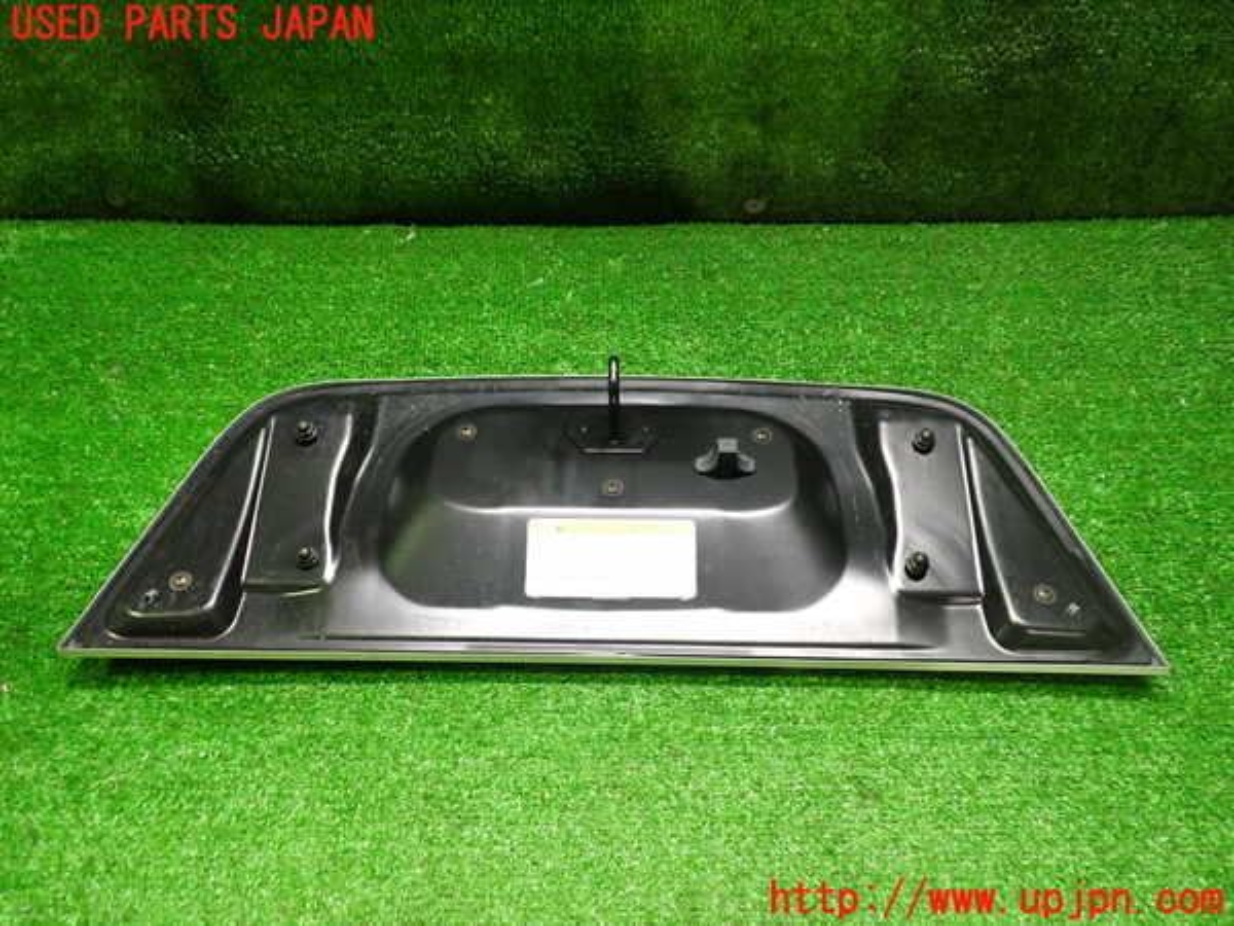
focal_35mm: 30
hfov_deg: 60.0
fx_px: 1069
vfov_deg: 46.8
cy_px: 463
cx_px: 617
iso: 800
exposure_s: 1/30
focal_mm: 5.4
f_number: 2.3
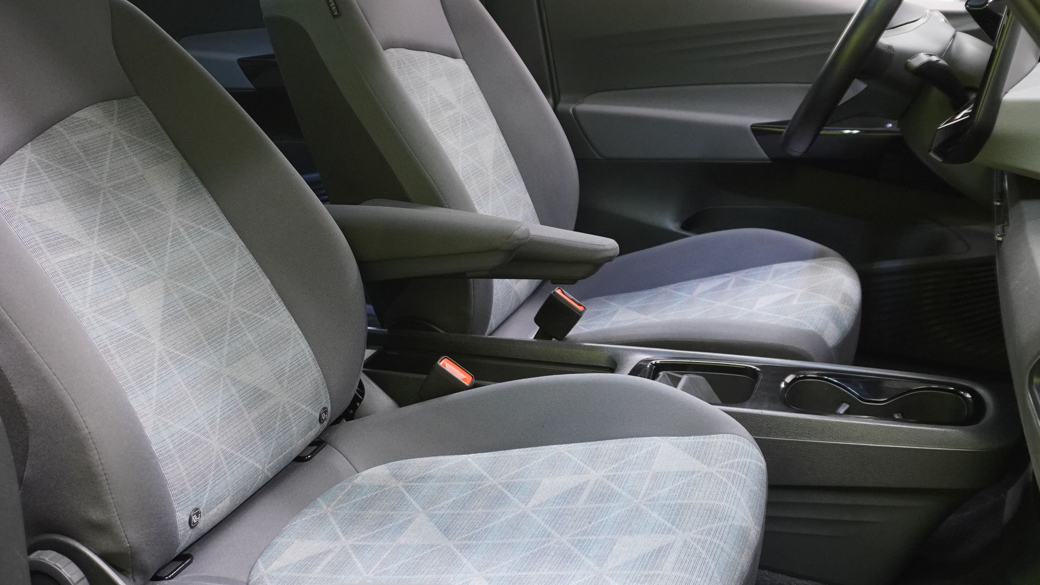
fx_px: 1186
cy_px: 267
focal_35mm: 43
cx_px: 408
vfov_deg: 27.7
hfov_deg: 47.0
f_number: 3.5
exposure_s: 1/30
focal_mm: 16
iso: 1000
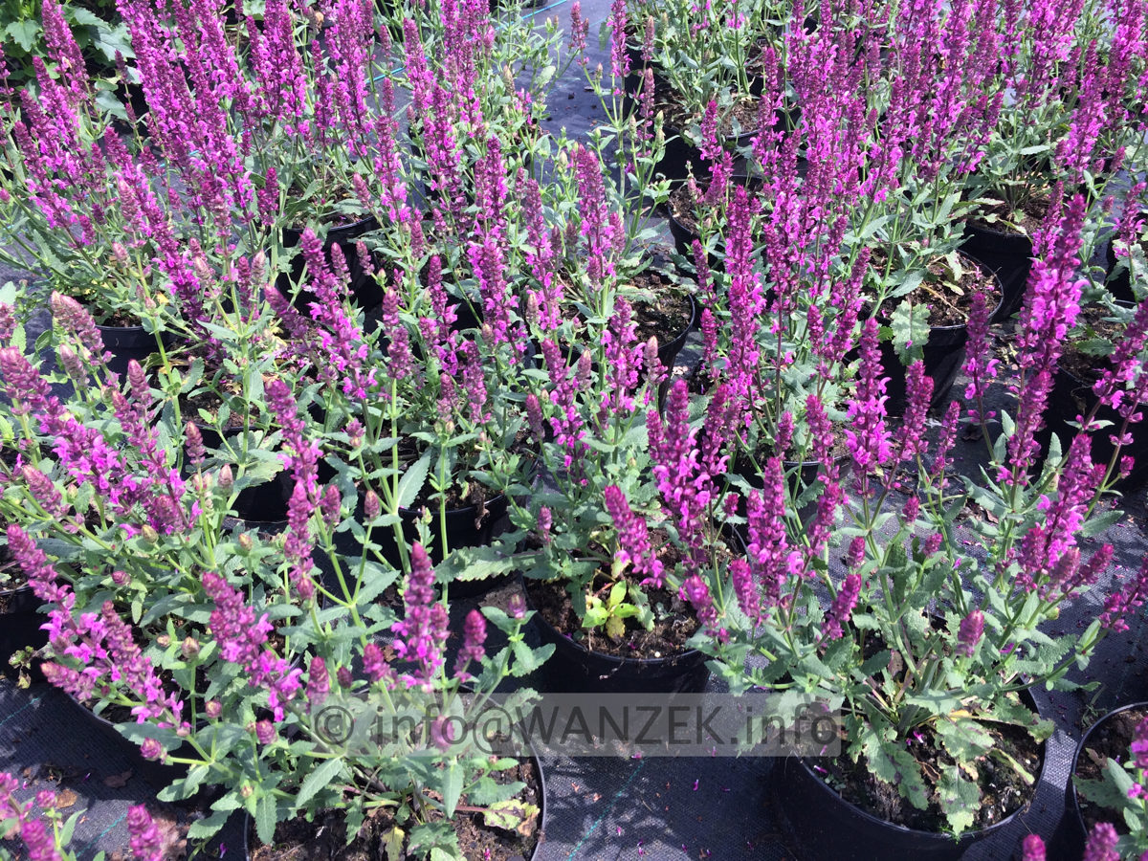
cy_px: 430
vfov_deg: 48.2
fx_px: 962
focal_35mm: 29
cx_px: 574
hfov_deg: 61.7
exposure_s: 1/376
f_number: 2.2
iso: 32
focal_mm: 4.15
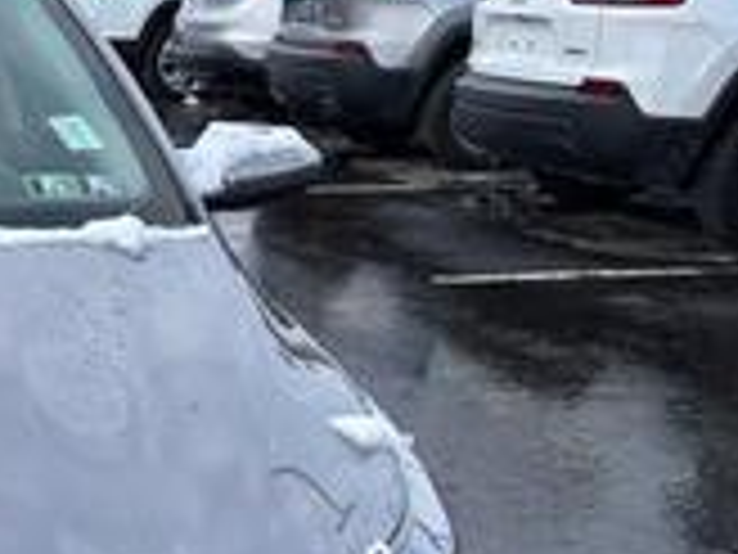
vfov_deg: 17.9
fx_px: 1706
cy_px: 568
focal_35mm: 80
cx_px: -288
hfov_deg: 21.4
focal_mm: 5.96
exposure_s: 1/988
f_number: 1.6
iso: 50
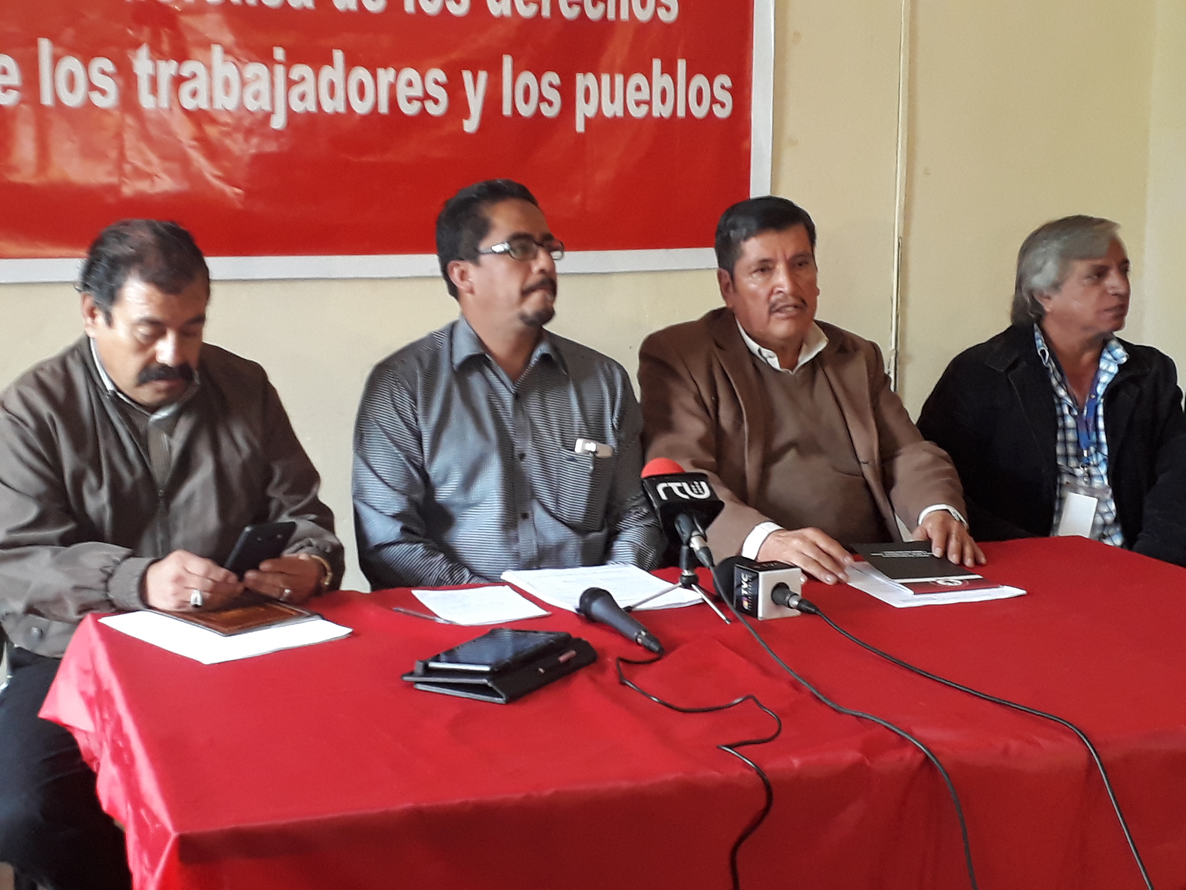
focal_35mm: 27
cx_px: 593
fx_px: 925
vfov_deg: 51.4
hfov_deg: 65.3
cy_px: 445
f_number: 1.9
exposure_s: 1/30
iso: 200
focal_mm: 3.6
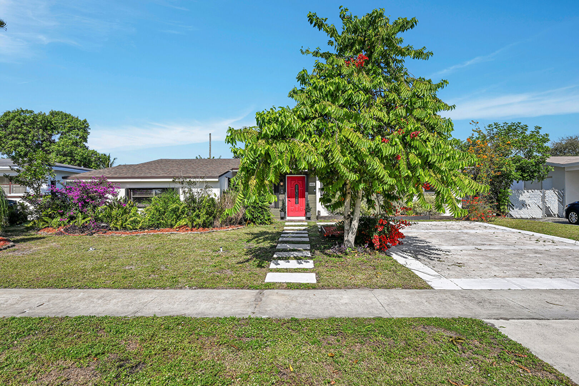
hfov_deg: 84.0
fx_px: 322
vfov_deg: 61.9
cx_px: 290
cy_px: 193
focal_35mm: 20
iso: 80
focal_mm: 20
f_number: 8
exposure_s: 1/400
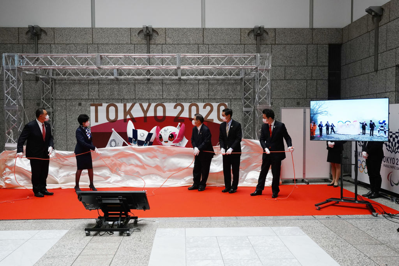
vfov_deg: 41.1
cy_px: 133
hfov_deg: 58.7
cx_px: 200
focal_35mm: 32
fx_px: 355
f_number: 8
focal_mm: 32
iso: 3200
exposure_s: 1/320
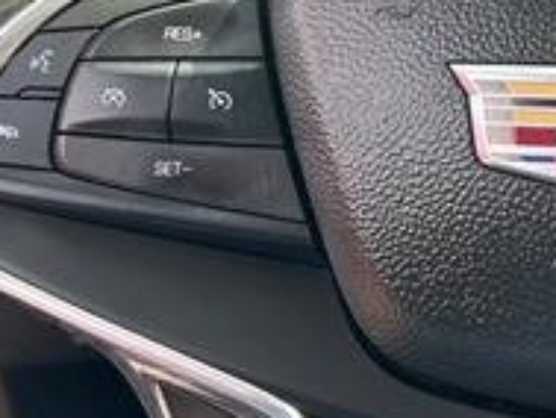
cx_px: 609
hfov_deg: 21.2
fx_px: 1414
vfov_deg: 16.6
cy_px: 32
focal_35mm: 88
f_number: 1.5
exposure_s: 1/154
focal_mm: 5.7
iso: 40
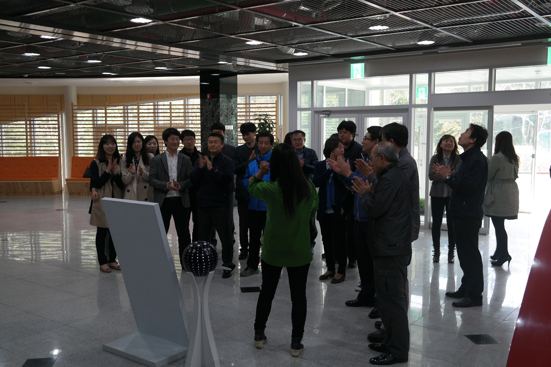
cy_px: 184
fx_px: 551
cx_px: 276
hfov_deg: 53.1
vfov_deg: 36.9
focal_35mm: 36
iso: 200
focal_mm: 24
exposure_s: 1/50
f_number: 3.5
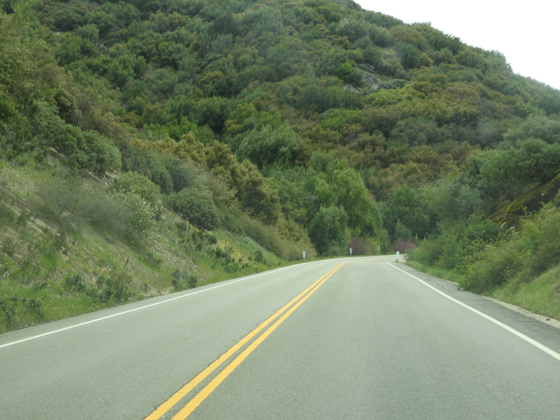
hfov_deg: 32.2
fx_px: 971
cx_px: 280
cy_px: 210
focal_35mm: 60
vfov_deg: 24.4
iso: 100
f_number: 4.2
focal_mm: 10.7
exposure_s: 1/400
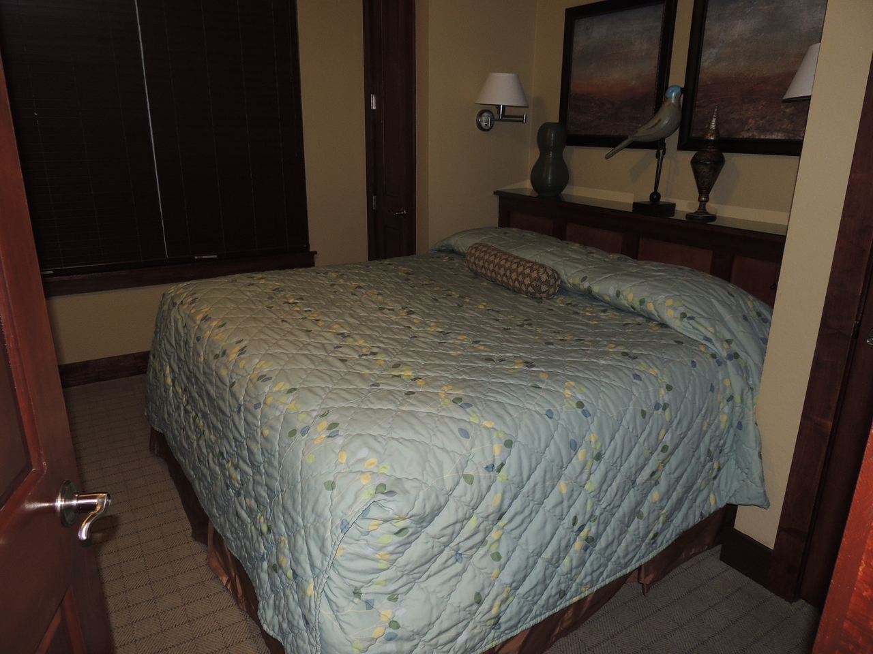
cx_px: 436
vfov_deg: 56.8
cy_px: 327
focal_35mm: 24
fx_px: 605
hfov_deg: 71.6
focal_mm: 4.3
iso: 200
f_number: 3
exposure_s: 1/30
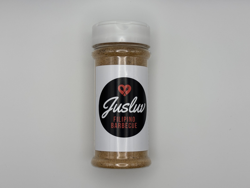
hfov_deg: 36.8
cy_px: 94
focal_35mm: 52
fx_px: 376
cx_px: 125
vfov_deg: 28.0
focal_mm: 5.96
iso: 32
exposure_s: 1/197
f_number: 1.6
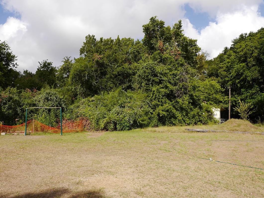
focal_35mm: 29
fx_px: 221
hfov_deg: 61.6
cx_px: 123
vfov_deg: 48.2
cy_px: 100
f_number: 7.1
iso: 160
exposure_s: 1/400
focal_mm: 12
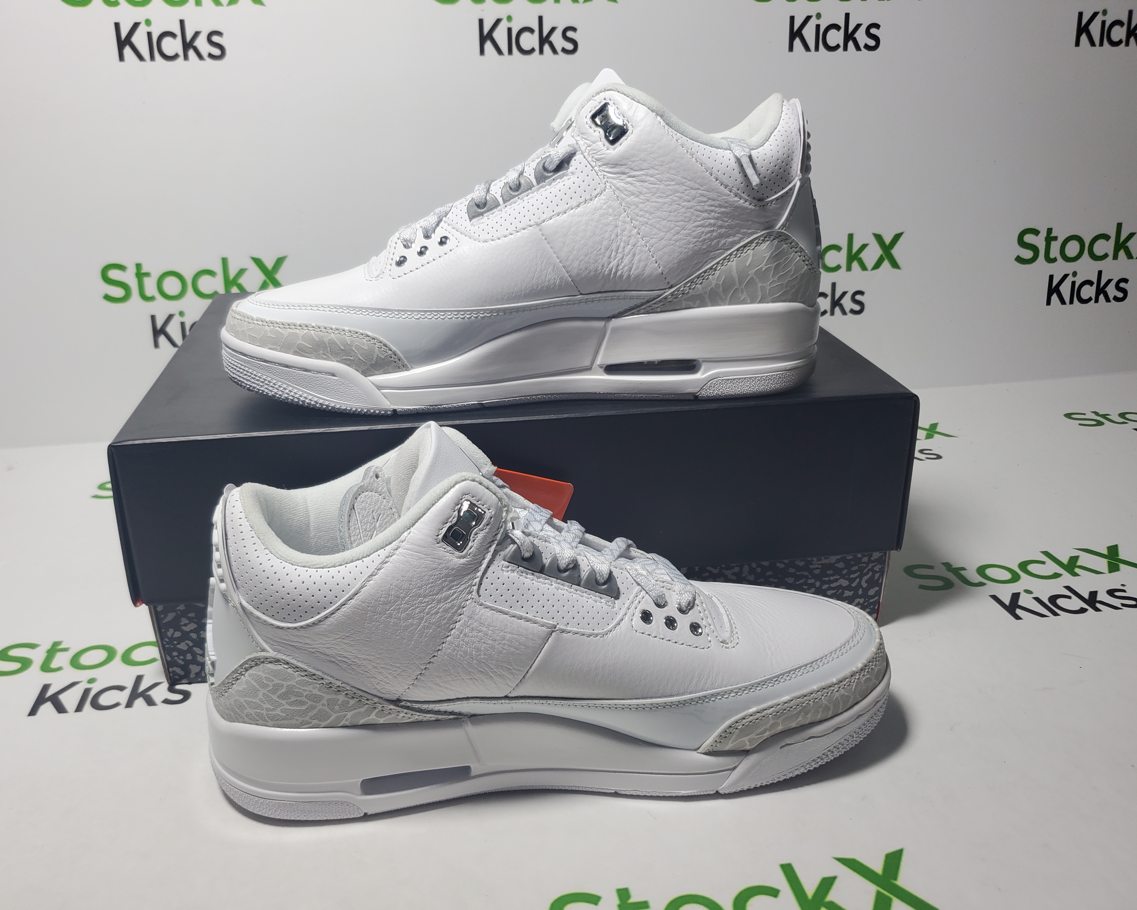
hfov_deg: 62.1
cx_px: 526
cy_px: 454
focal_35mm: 28
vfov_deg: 51.5
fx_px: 942
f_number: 1.5
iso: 50
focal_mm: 4.3
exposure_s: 1/505
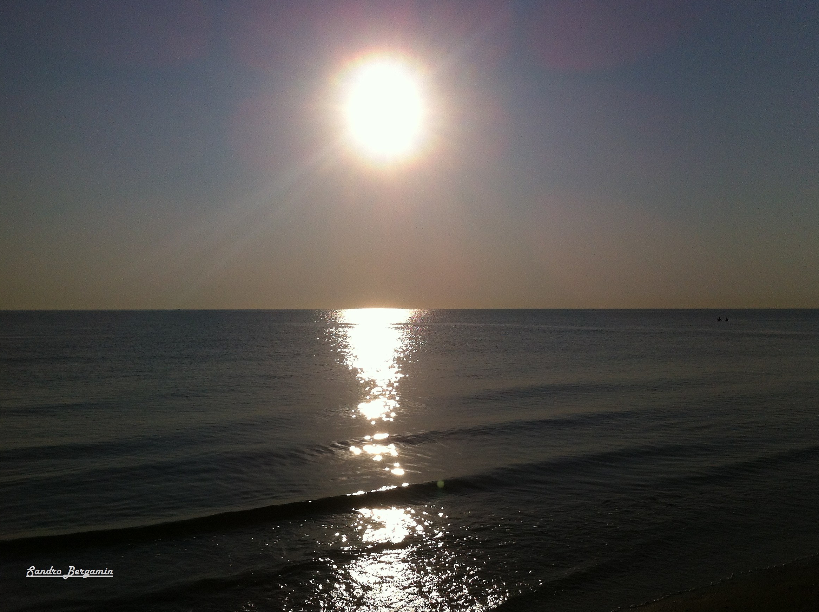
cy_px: 298
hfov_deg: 51.4
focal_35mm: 36
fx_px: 850
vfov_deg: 39.5
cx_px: 411
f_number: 2.8
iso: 100
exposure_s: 1/15082
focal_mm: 3.85
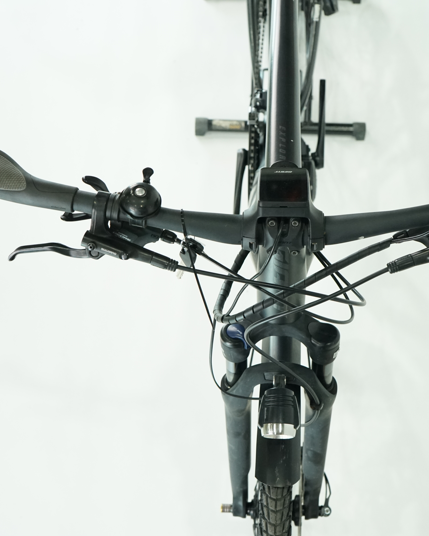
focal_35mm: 54
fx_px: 857
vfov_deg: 34.7
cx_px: 274
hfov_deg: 28.0
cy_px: 269
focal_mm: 38
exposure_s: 1/200
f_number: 5.6
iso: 2500
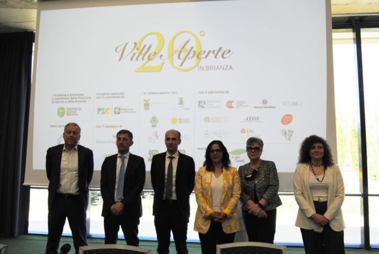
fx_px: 348
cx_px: 190
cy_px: 127
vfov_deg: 40.1
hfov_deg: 57.2
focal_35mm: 33
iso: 200
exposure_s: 1/100
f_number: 5
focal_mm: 22
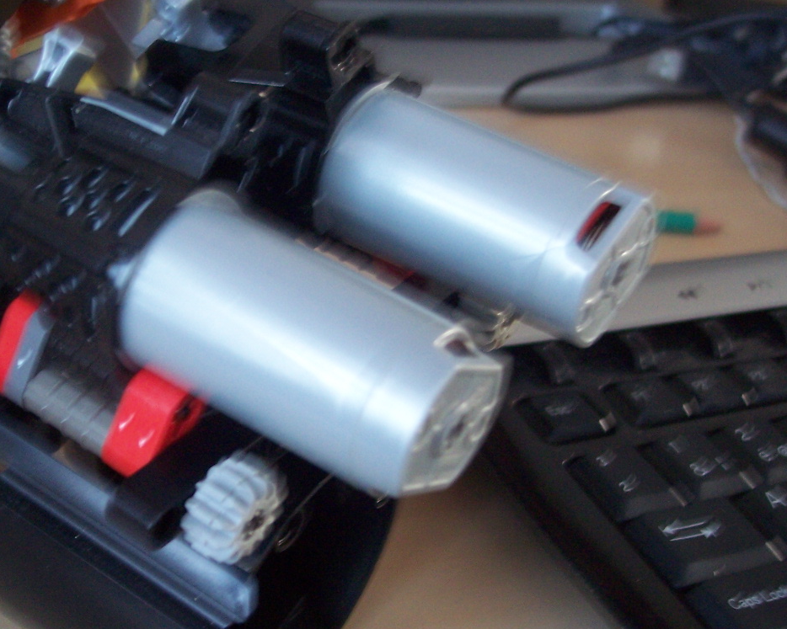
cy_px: 297
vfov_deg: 25.0
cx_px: 244
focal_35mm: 61
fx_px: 1421
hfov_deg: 30.7
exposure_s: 1/8
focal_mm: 8
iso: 200
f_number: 3.4
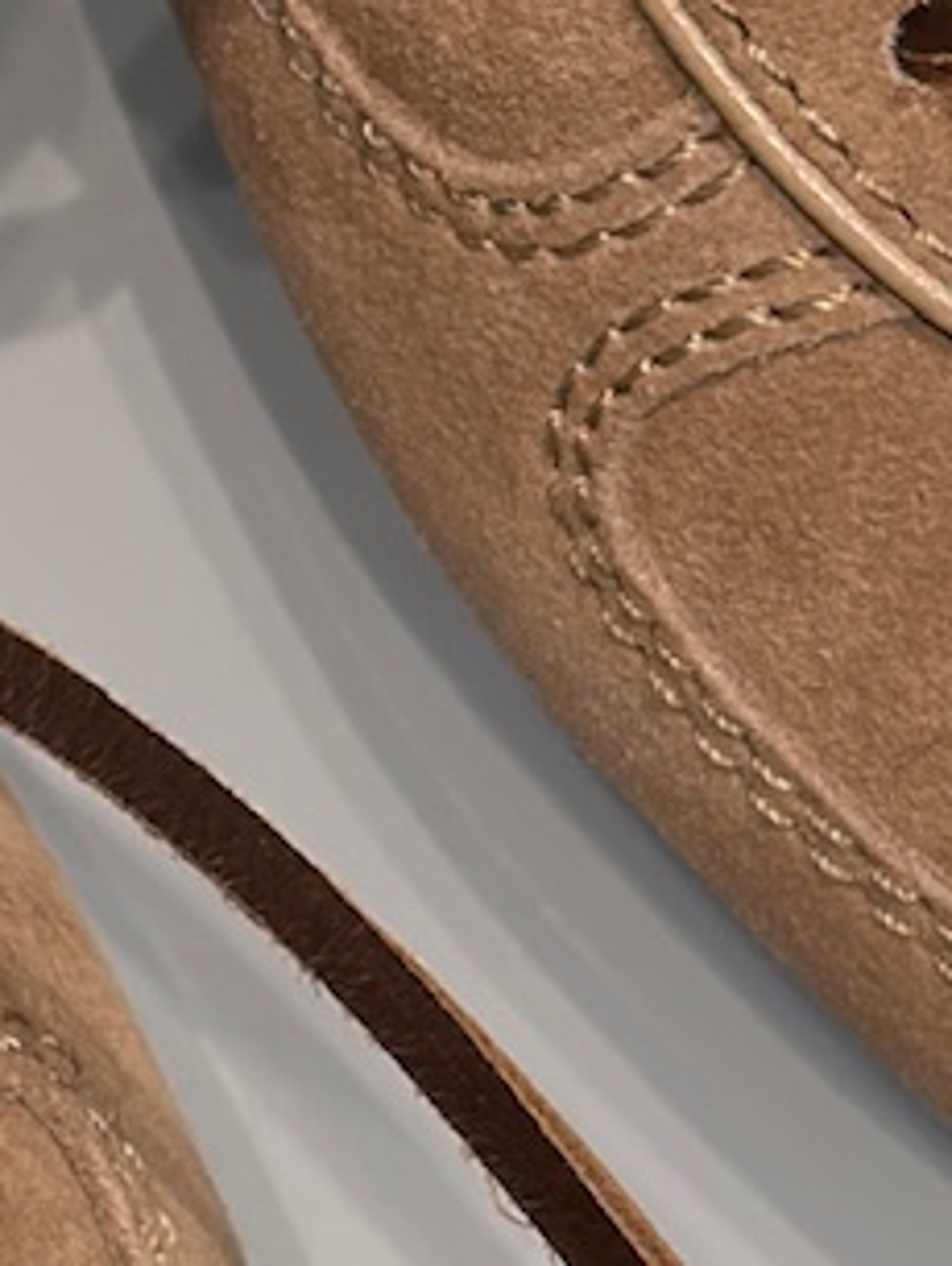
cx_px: -306
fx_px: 8569
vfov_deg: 8.4
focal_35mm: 234
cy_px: 12
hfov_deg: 6.3
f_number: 1.78
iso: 80
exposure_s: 1/267
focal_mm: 6.76
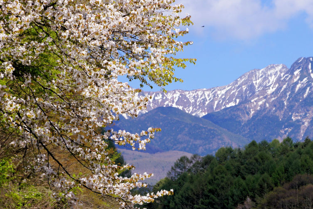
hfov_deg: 8.4
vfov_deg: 5.6
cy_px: 100
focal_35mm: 245
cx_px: 209
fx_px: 2130
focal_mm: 120
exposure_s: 1/250
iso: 100
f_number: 10
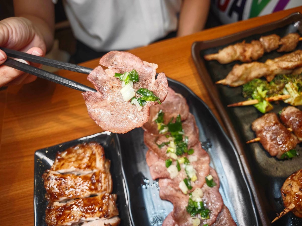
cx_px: 151
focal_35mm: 23
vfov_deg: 58.9
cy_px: 113
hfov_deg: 73.9
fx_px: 201
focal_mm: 8.72
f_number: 2.8
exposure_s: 1/60.1
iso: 500
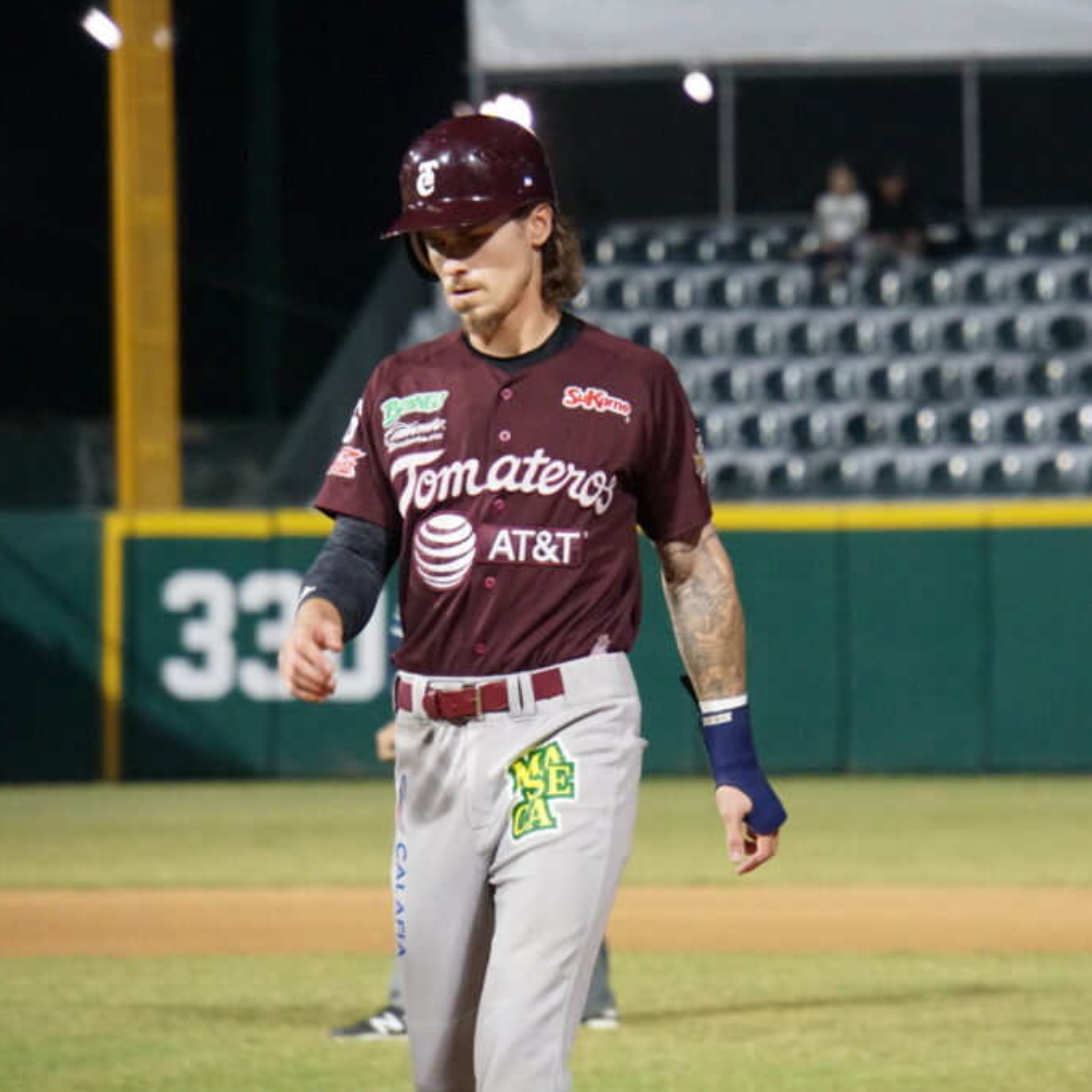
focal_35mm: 384
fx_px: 13705
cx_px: 716
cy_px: 544
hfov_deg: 4.6
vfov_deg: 4.6
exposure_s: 1/320
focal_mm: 200
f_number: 6.3
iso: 5000
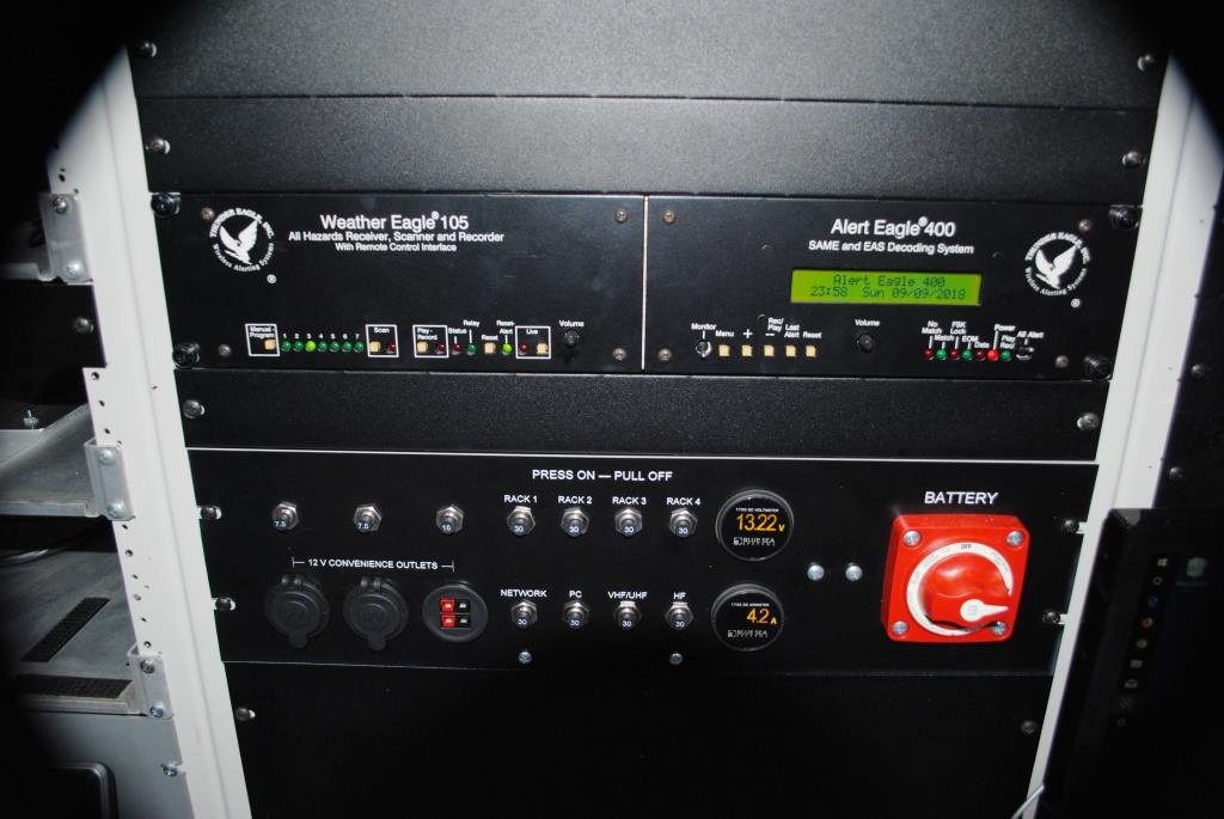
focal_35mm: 27
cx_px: 612
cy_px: 410
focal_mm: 18
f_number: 3.5
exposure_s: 1/60
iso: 200
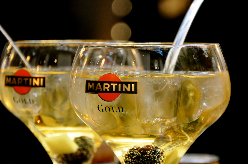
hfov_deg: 9.9
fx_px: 1438
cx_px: 134
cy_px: 83
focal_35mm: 209
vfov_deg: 6.6
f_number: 5.6
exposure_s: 1/30
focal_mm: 98
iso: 1100
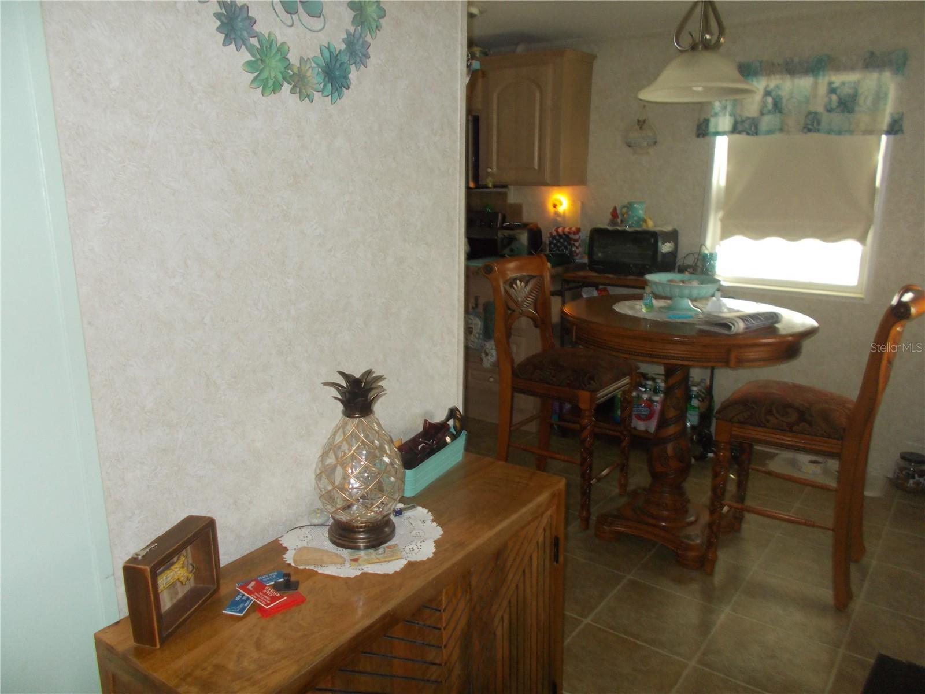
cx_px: 462
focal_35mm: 26
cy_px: 347
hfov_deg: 67.3
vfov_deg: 53.1
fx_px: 695
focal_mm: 4.6
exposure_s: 1/25
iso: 200
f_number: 3.2
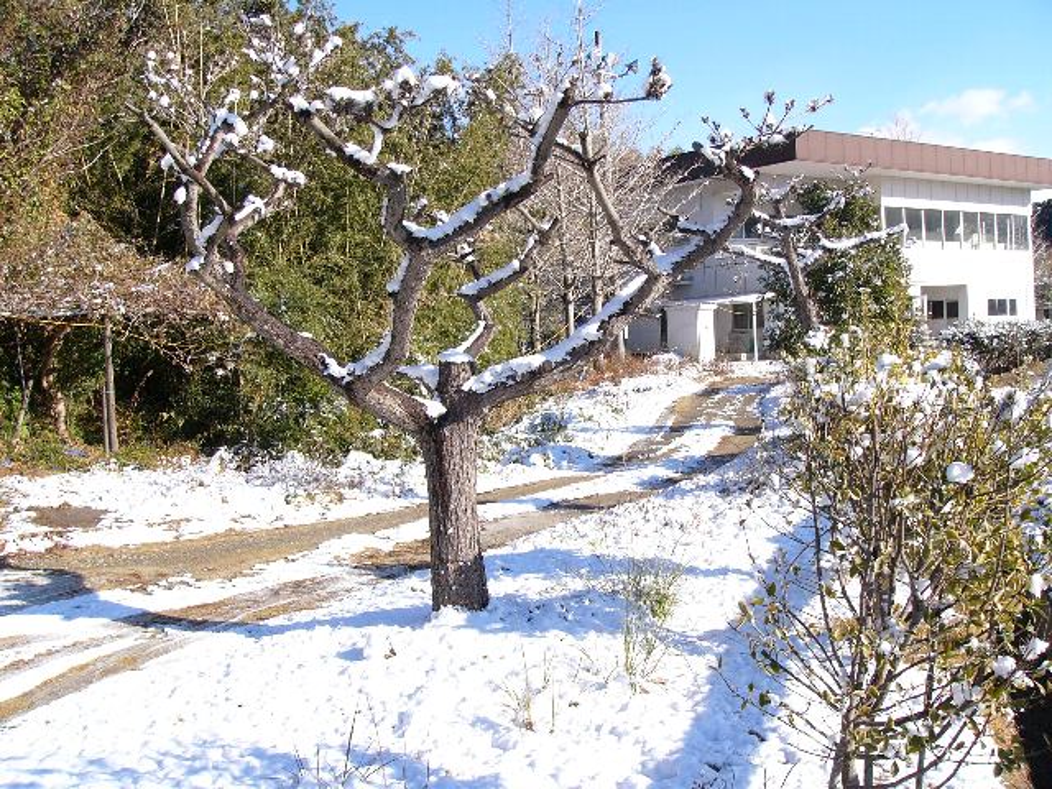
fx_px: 1094
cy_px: 394
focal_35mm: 36
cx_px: 526
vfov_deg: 39.7
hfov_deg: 51.4
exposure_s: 1/640
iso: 100
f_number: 5.6
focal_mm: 6
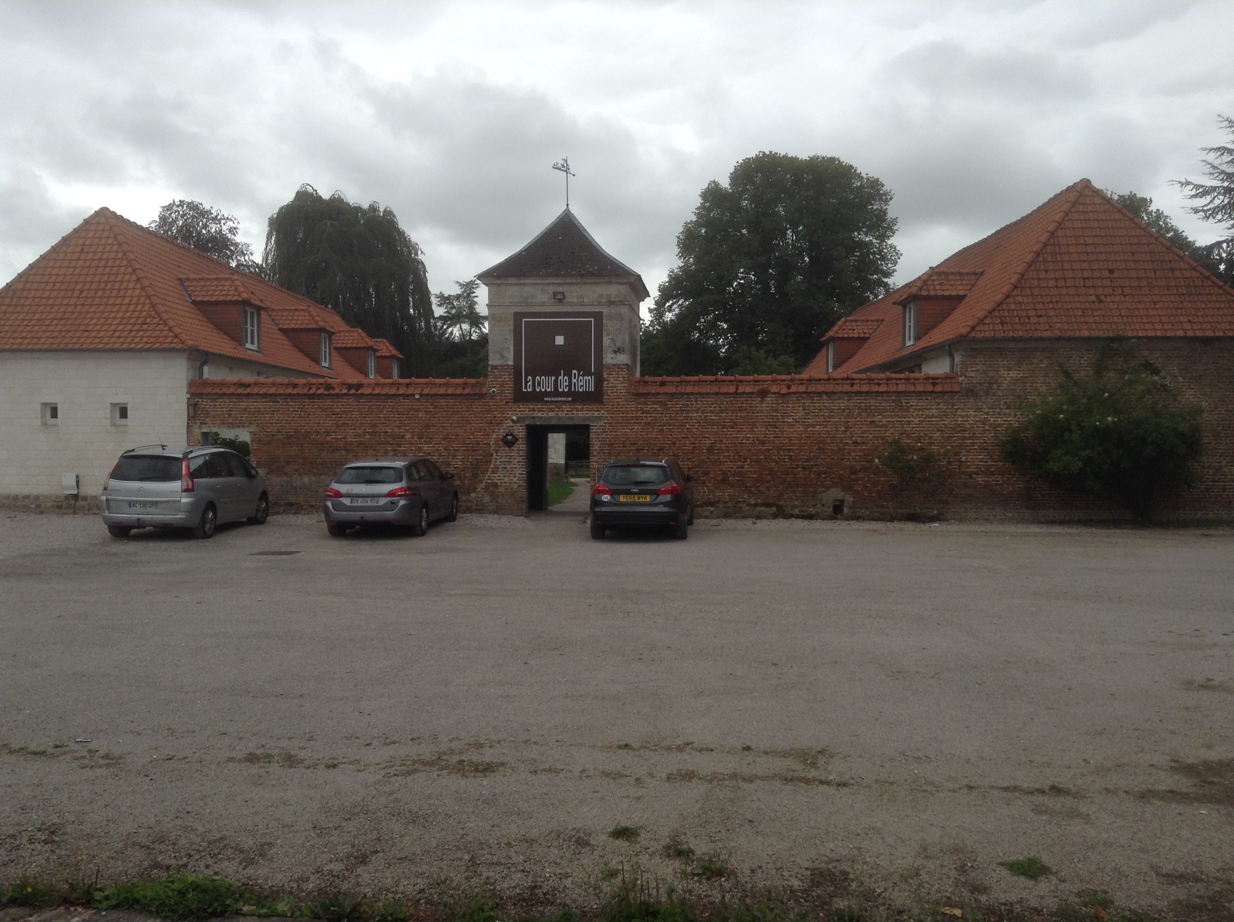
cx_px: 617
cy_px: 461
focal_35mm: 33
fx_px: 1175
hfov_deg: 55.4
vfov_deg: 42.8
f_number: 2.4
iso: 25
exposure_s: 1/358
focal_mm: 3.3
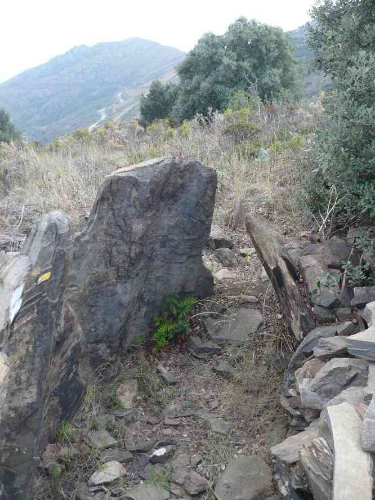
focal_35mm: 35
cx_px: 188
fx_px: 506
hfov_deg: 40.7
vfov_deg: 52.6
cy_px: 250
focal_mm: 5.8
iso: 100
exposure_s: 1/125
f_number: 2.8
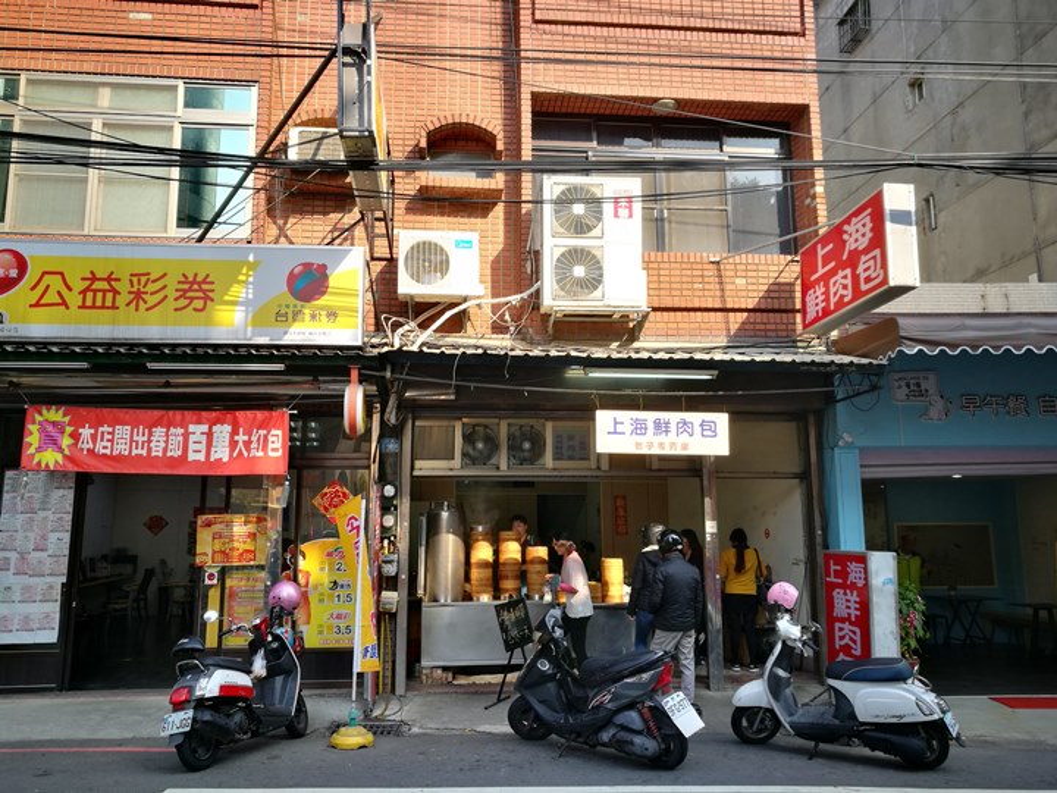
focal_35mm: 27
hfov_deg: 65.3
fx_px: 824
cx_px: 528
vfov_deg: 51.4
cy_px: 396
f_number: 2.2
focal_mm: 4.5
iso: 50
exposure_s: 1/249
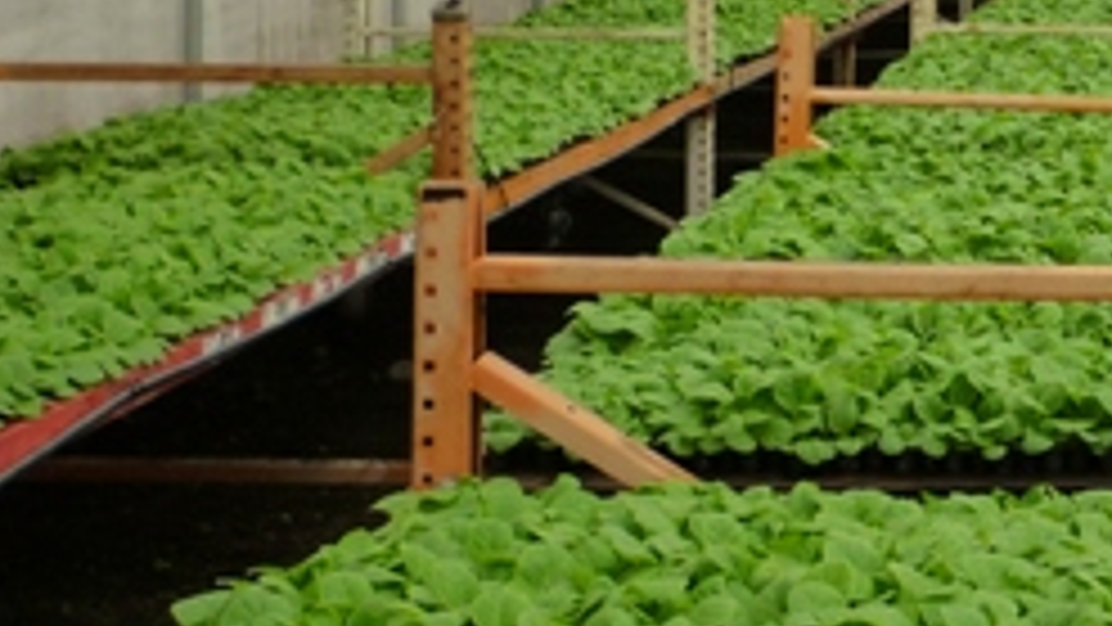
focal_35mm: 82
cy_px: -131
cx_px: 1306
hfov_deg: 23.8
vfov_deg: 14.3
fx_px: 2418
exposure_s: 1/400
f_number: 3.3
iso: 125
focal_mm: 5.2
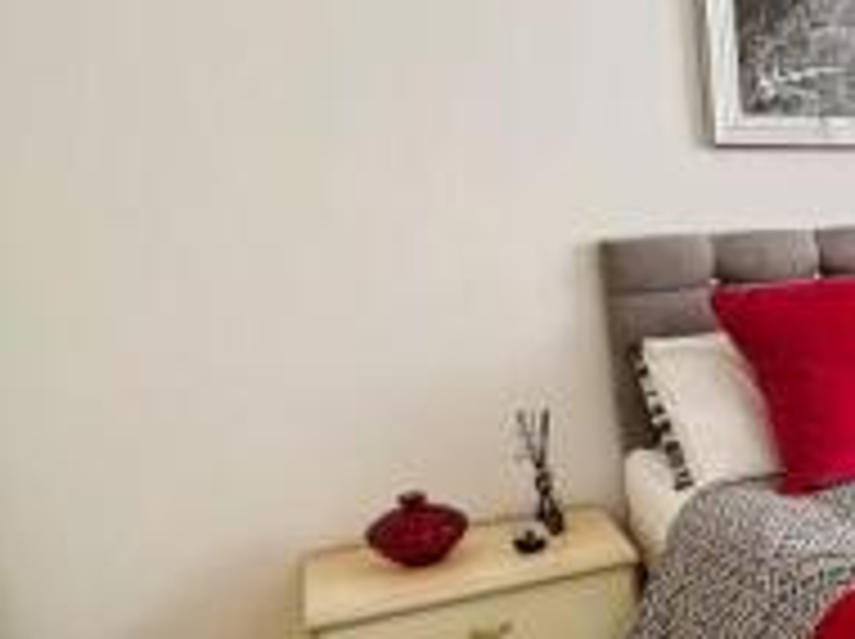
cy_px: 470
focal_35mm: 43
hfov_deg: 35.1
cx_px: 1019
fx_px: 1061
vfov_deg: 32.9
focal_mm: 2.22
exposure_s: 1/99
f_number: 2.2
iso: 64
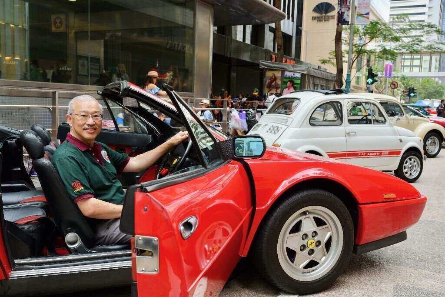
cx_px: 222
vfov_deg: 38.9
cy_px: 148
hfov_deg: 55.8
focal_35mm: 34
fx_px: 420
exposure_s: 1/200
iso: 400
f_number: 7.1
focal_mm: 34
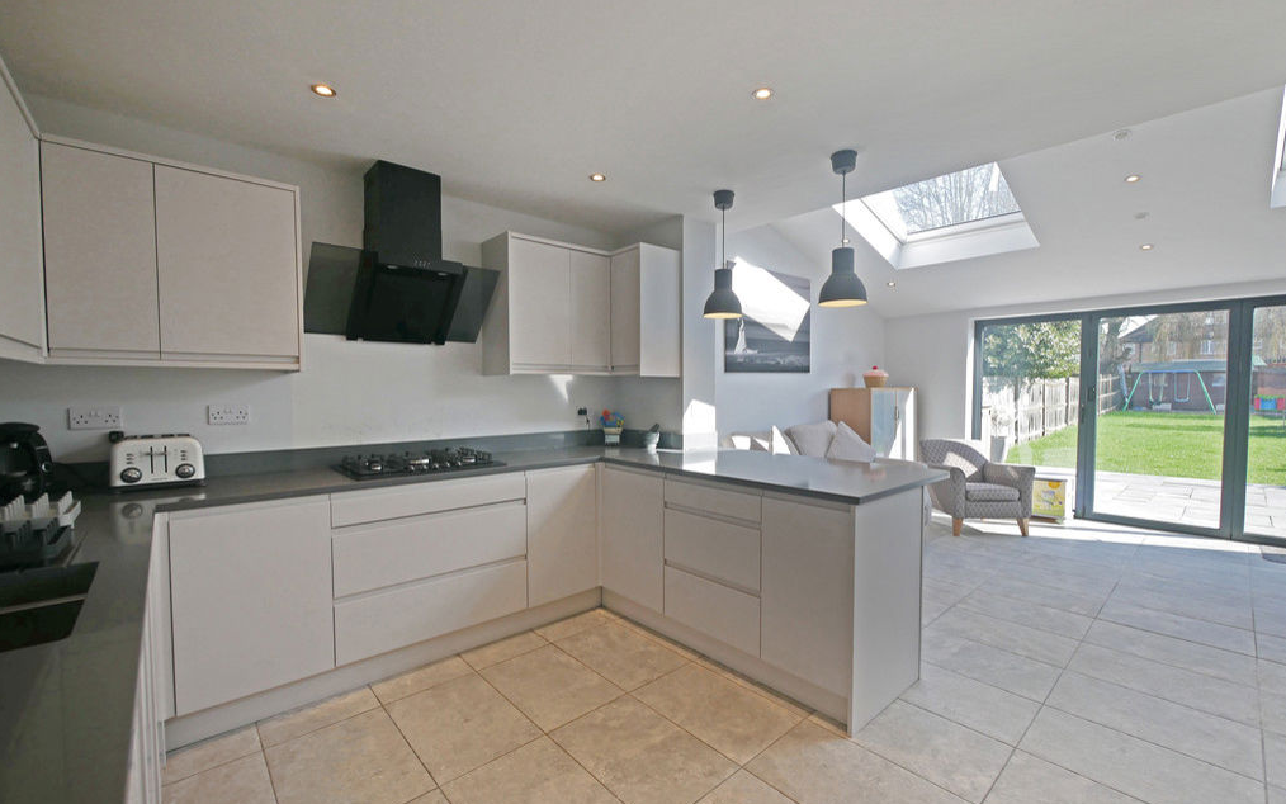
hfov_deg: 101.5
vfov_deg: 74.8
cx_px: 646
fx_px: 526
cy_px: 416
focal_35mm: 15
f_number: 4
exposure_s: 1/160
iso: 200
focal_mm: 7
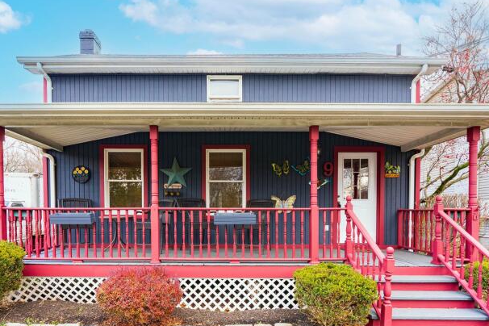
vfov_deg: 64.4
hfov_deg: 86.9
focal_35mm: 19
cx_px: 238
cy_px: 178
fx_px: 258
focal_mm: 16
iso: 400
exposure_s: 1/40
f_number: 9
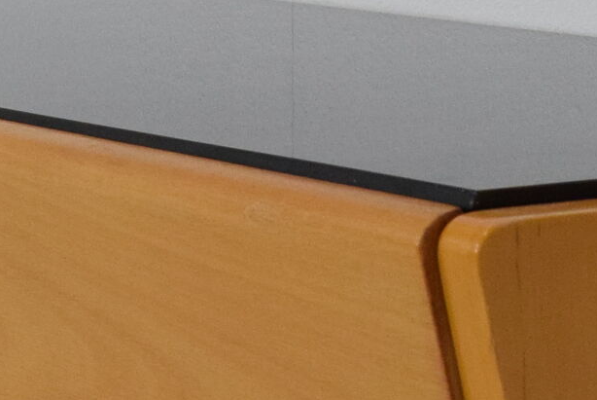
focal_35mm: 226
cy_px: 442
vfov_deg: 6.1
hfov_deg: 9.1
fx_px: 3759
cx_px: 144
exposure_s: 1/320
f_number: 9
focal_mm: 31
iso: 1600
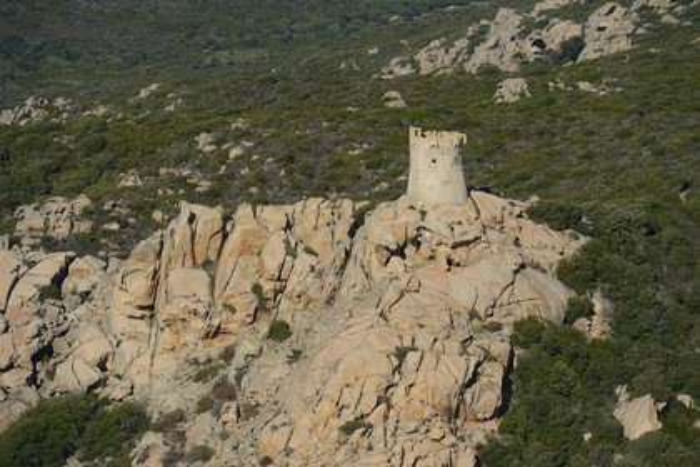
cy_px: 234
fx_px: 3889
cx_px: 350
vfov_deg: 6.9
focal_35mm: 200
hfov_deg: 10.3
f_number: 8
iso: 400
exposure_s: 1/1600
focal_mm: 200
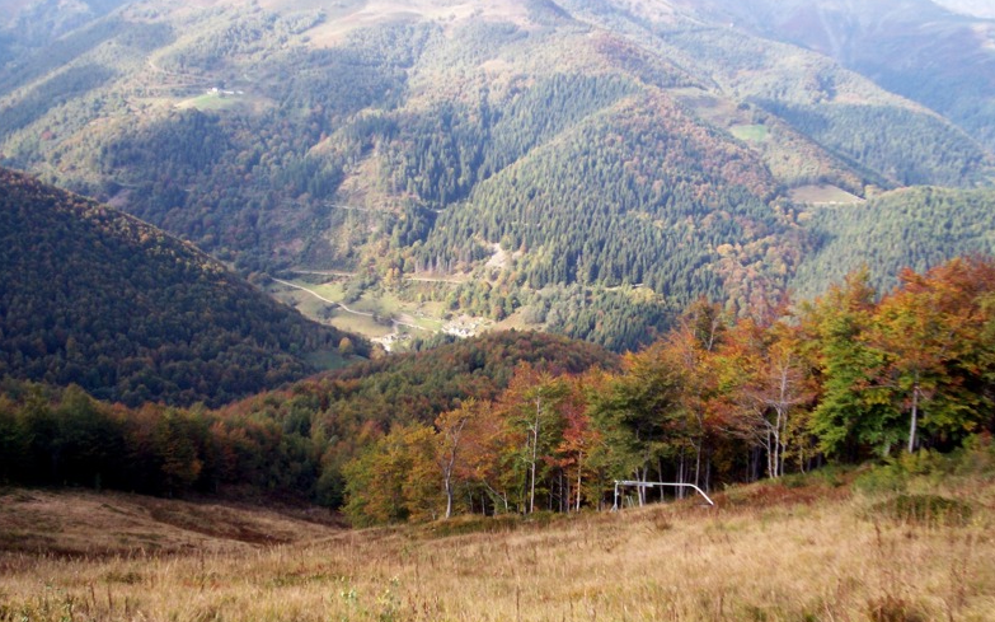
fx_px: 1057
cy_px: 307
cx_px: 494
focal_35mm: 39
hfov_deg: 50.4
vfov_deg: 32.8
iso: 100
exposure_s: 1/139
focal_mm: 5.9
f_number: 4.5
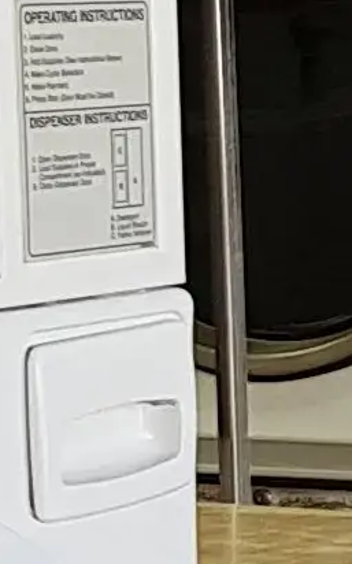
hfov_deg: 4.3
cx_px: 1689
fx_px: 4150
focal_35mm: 270
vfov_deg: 7.8
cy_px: 381
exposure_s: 1/151
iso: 40
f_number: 1.7
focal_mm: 4.2
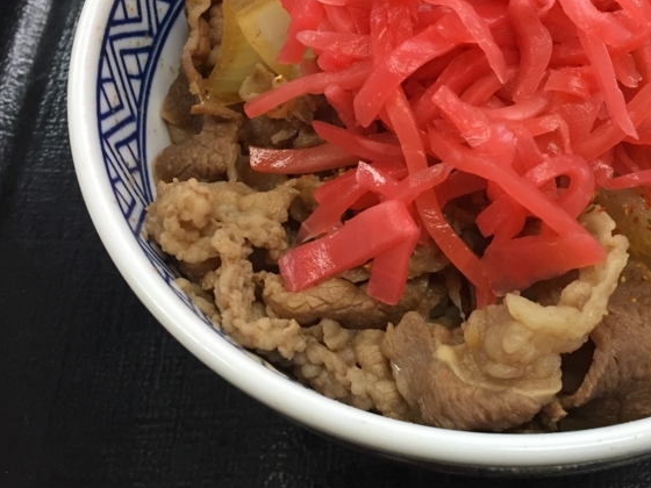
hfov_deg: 35.3
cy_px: 157
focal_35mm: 53
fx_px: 997
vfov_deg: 27.3
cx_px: 492
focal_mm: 4.15
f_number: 2.2
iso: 50
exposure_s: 1/30
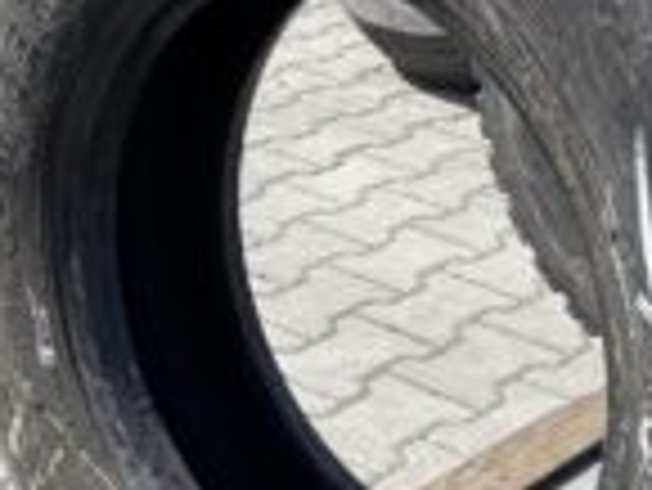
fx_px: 1452
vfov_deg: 19.1
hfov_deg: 25.3
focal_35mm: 77
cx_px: 369
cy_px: 326
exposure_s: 1/1484
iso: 32
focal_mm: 4.25
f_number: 1.8
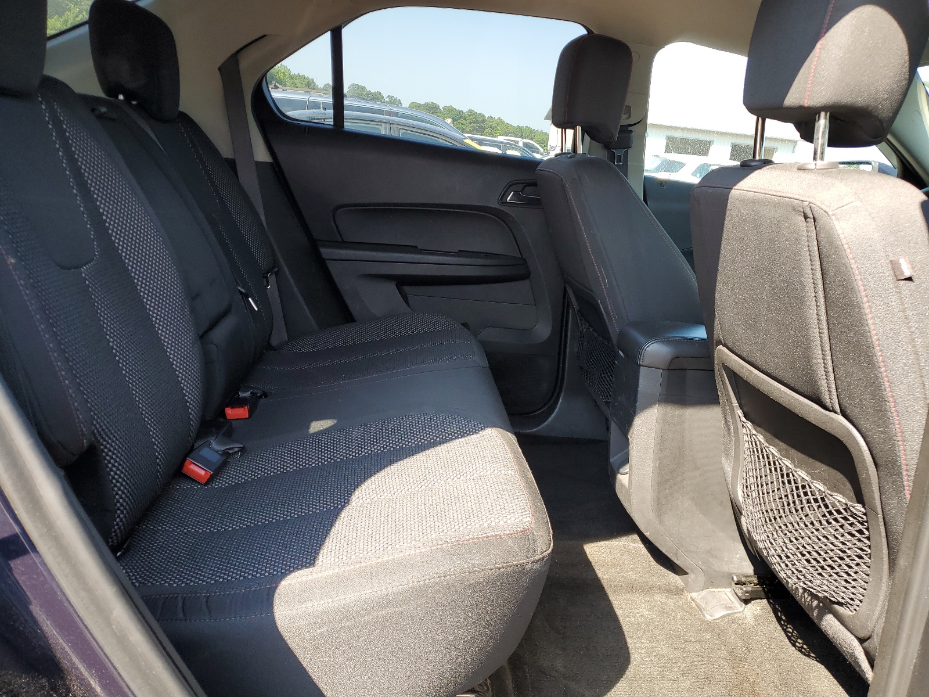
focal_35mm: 26
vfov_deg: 53.1
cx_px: 464
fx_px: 698
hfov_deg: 67.3
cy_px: 348
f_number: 1.5
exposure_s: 1/256
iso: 50
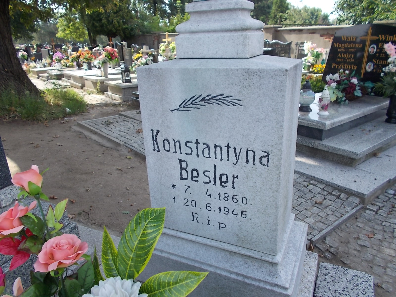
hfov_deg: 67.3
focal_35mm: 26
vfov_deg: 53.1
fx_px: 297
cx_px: 198
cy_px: 148
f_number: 3.2
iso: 80
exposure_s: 1/320
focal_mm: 4.6
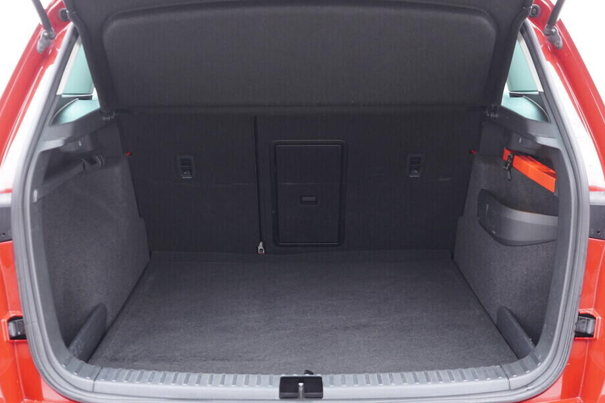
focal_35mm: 40
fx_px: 672
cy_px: 181
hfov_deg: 48.5
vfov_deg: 33.4
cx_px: 300
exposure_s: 1/40
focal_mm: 24
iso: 1000
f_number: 2.8
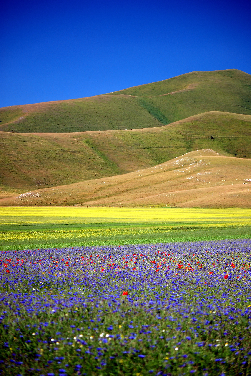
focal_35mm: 129
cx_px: 126
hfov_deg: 10.7
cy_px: 188
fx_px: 1346
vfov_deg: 15.9
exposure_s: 1/160
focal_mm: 86
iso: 100
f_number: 4.5
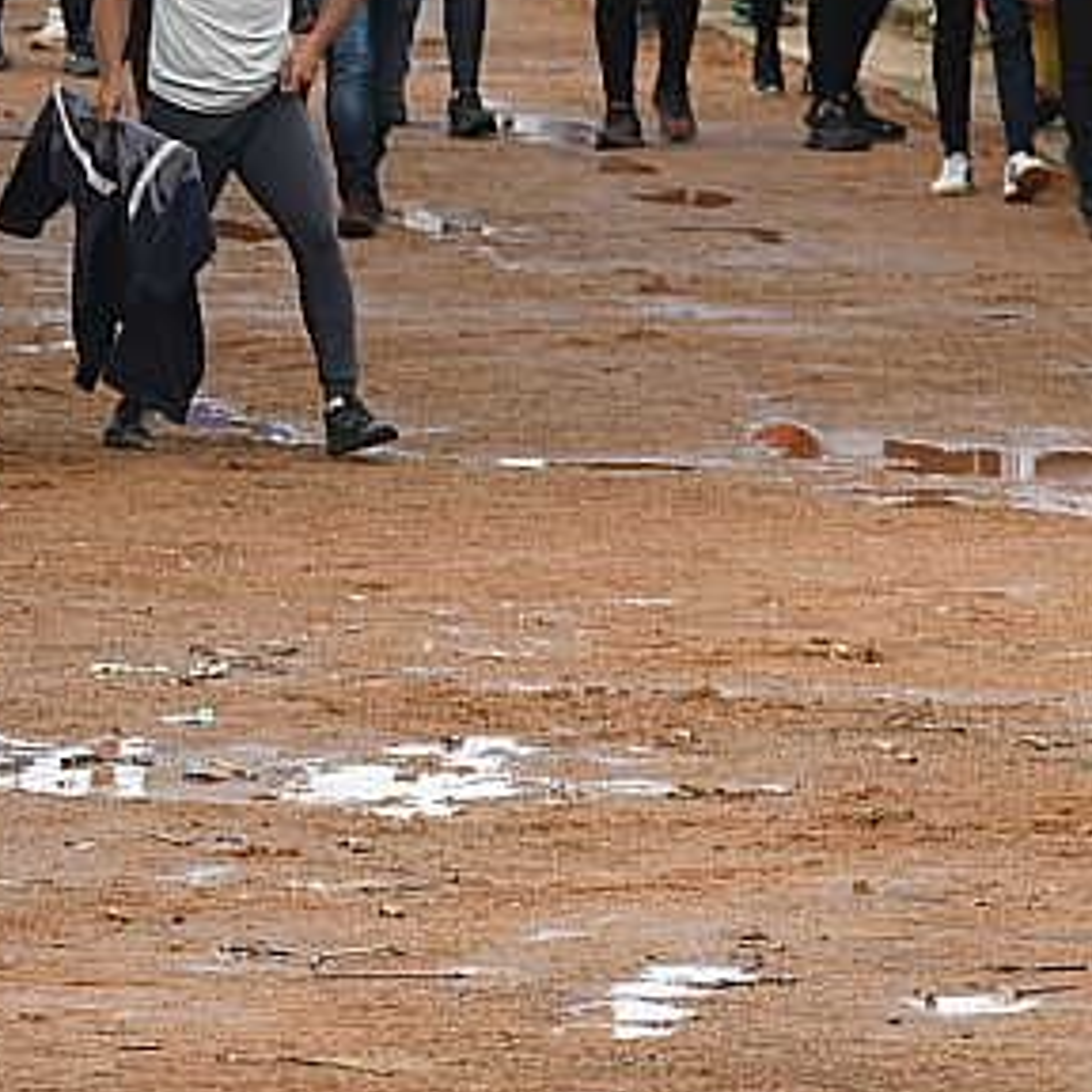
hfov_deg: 2.5
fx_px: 25233
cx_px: -573
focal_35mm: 707
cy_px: -61
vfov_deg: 2.5
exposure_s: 1/320
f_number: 5
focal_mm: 200
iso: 160
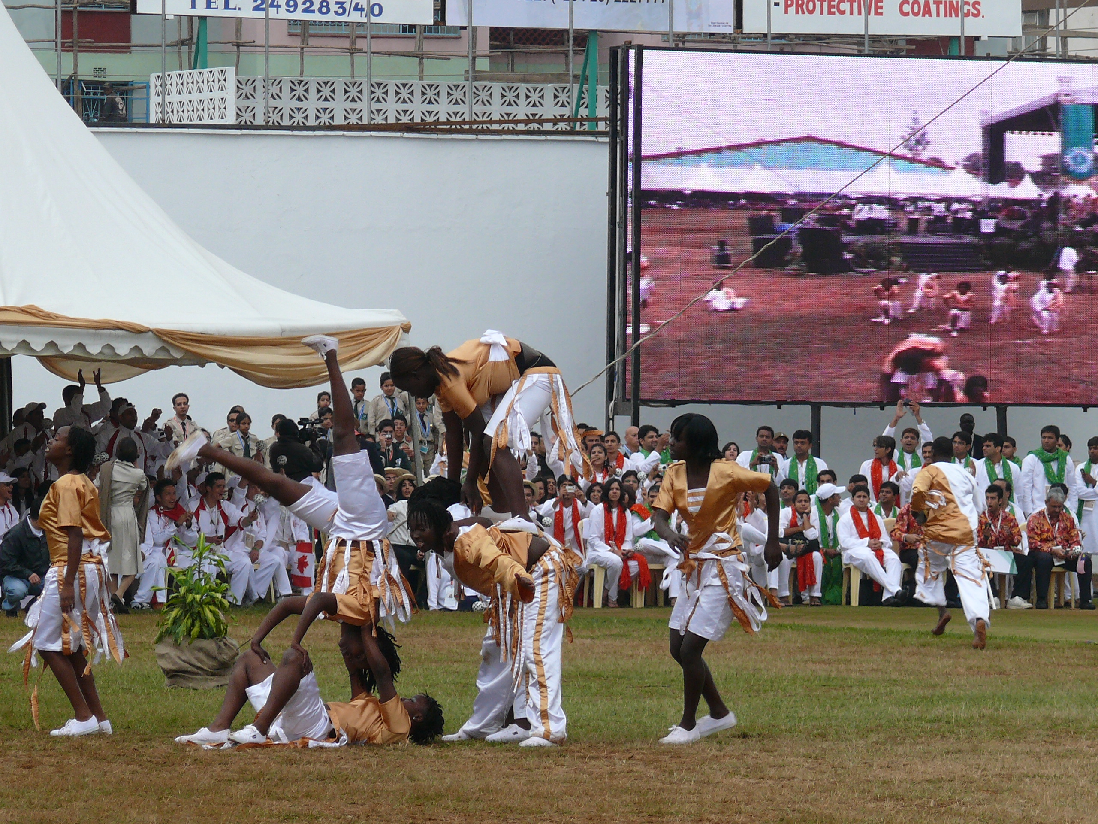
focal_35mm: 265
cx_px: 549
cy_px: 412
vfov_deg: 5.6
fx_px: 8406
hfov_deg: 7.5
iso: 100
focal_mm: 39.3
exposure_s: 1/250
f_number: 4
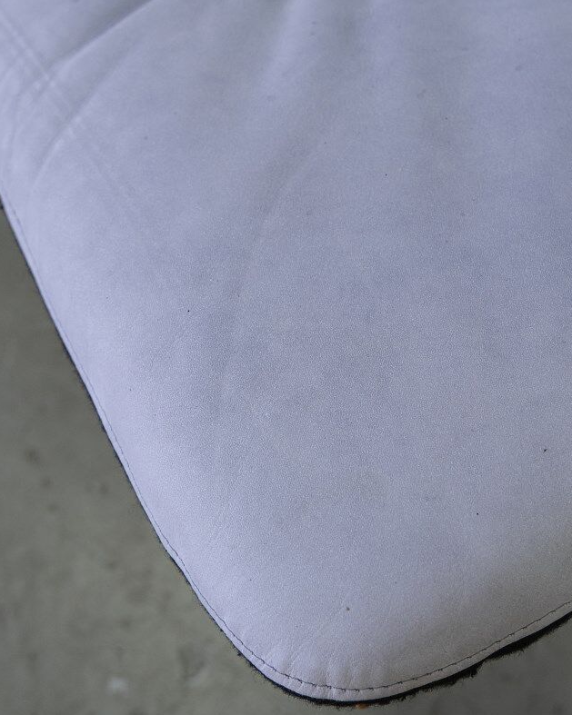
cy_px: 369
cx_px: 371
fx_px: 932
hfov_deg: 33.9
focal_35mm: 44
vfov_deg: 42.0
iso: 500
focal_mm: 19.2
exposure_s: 1/27
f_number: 4
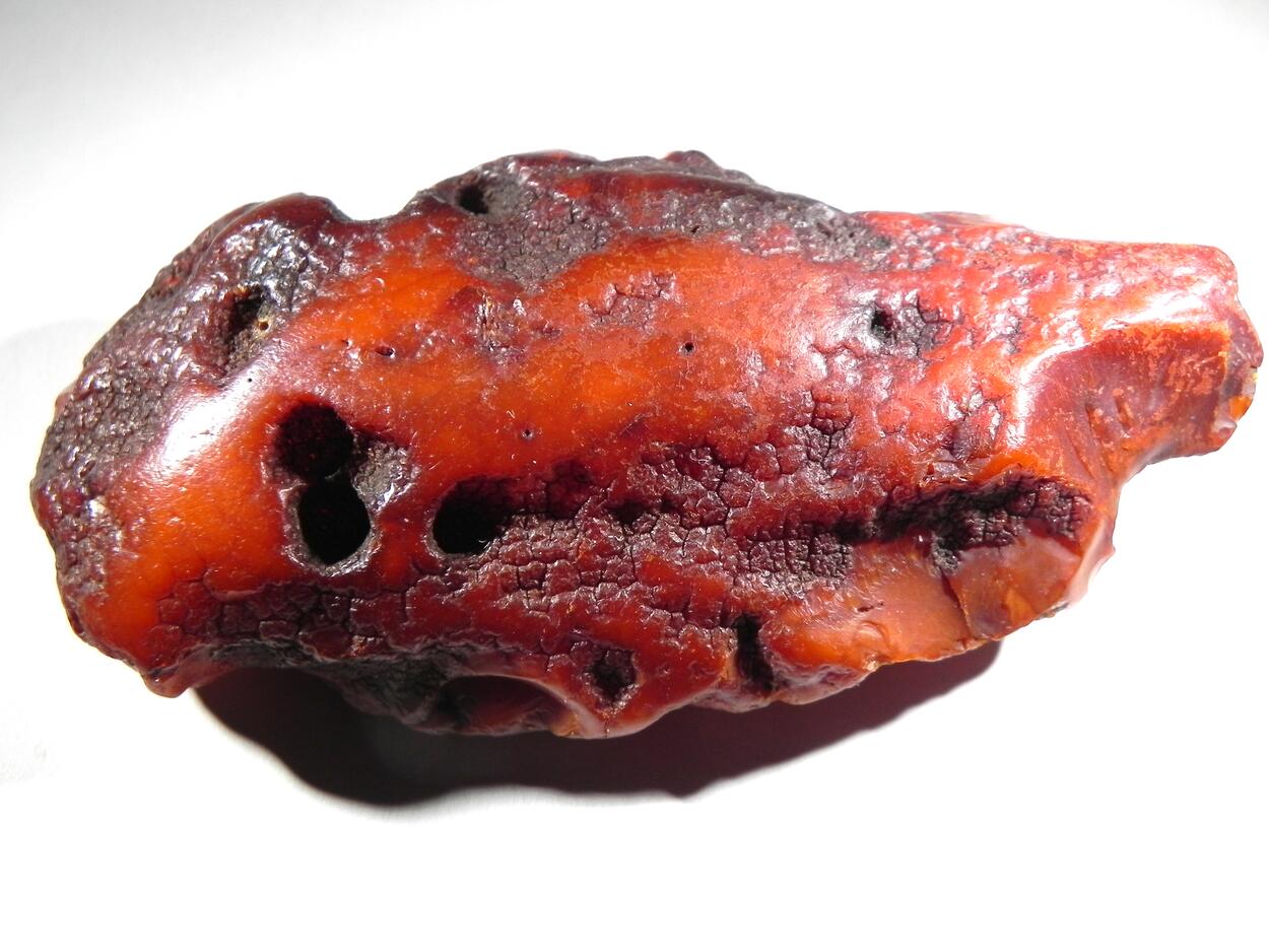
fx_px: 1357
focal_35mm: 37
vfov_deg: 38.7
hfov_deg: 50.1
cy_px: 476
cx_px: 634
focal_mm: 6.6
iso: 160
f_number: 3.2
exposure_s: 1/88.5
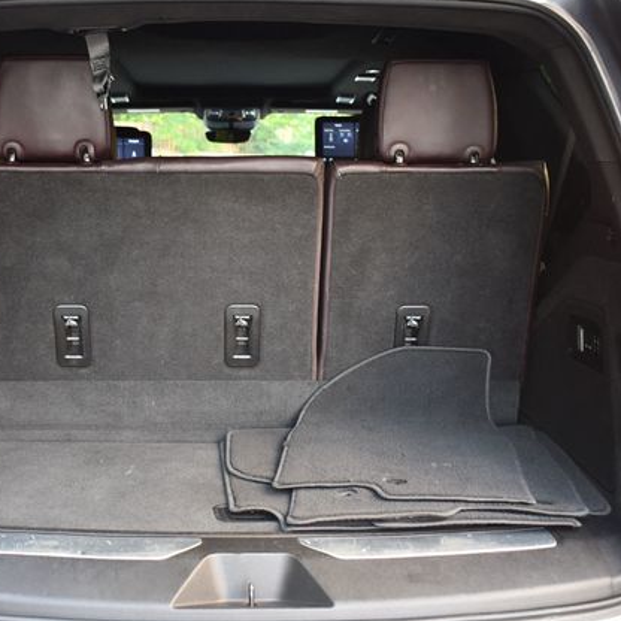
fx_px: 954
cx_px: 240
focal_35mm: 47
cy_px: 308
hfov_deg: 35.9
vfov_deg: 36.1
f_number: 4
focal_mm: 24
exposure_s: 1/125
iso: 1400
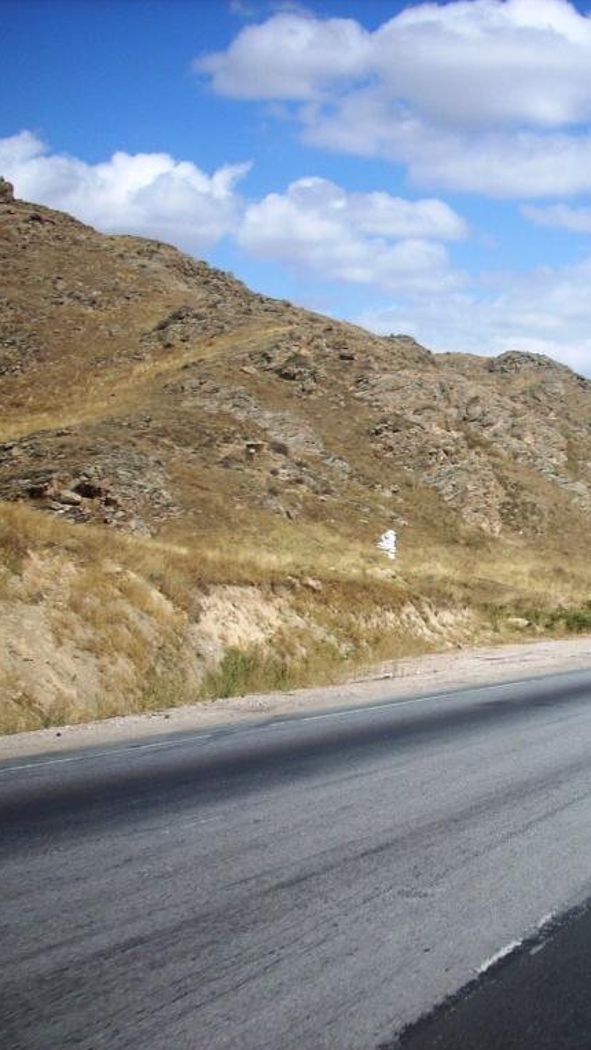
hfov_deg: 21.6
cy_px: 526
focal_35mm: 54
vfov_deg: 38.5
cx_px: 568
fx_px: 1504
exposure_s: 1/369
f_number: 5.6
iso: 64
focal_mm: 6.2
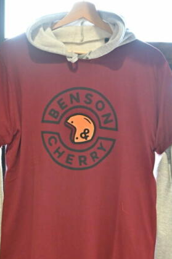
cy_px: 146
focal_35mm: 56
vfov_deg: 35.7
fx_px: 401
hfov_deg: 24.2
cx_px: 80
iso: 4500
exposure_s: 1/80
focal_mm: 32.5
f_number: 4
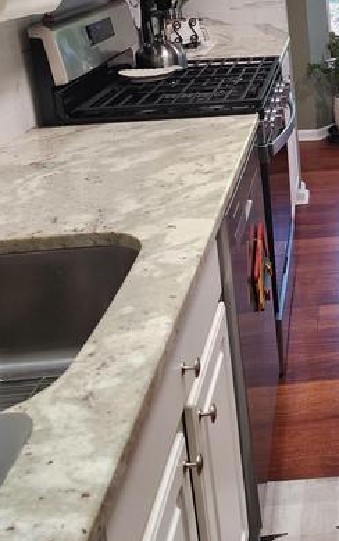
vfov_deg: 40.2
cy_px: 110
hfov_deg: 24.7
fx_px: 709
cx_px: 388
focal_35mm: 48
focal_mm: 6.4
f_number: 1.8
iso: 200
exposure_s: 1/120
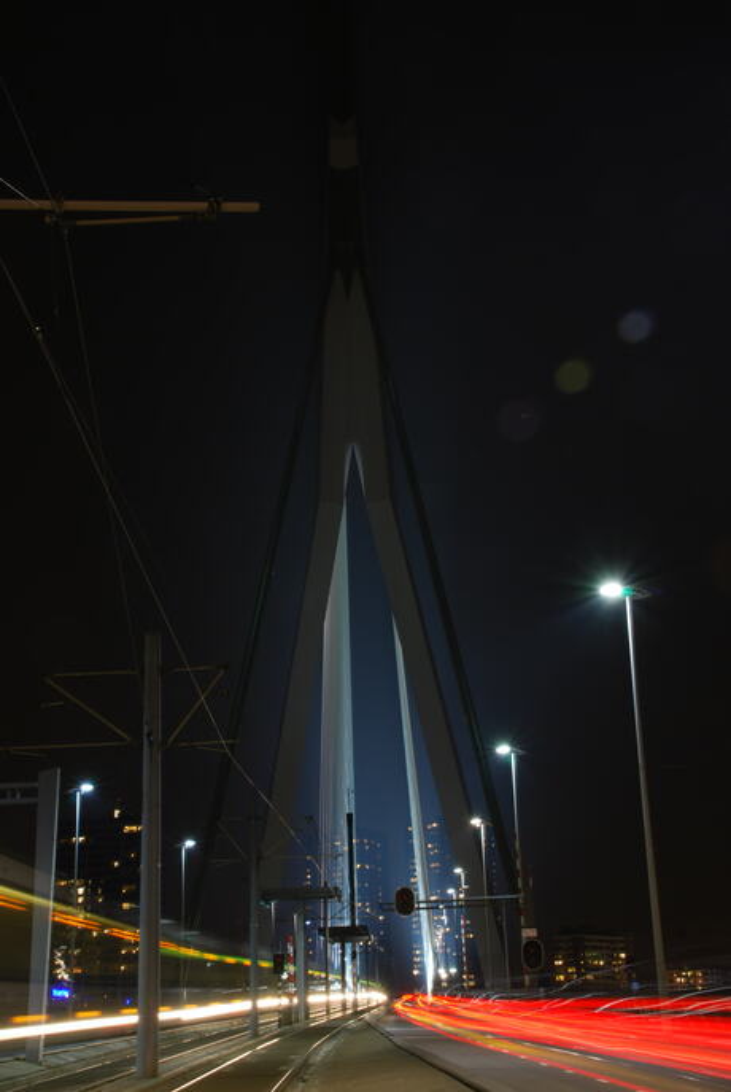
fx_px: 1731
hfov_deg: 23.8
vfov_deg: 35.0
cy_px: 546
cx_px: 366
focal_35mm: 57
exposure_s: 30
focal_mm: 38
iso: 100
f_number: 20
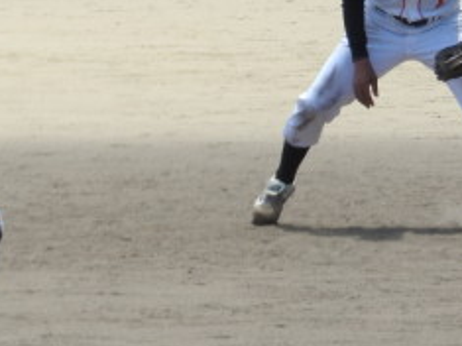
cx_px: -118
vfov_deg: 2.3
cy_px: 191
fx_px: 8511
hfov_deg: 3.1
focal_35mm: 638
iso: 100
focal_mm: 44.8
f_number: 5.5
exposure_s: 1/400
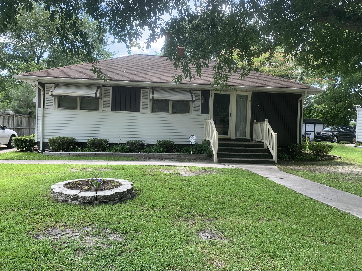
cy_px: 136
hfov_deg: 67.3
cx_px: 181
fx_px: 272
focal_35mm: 26
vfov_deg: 53.1
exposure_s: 1/397
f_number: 1.8
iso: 25
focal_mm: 4.25
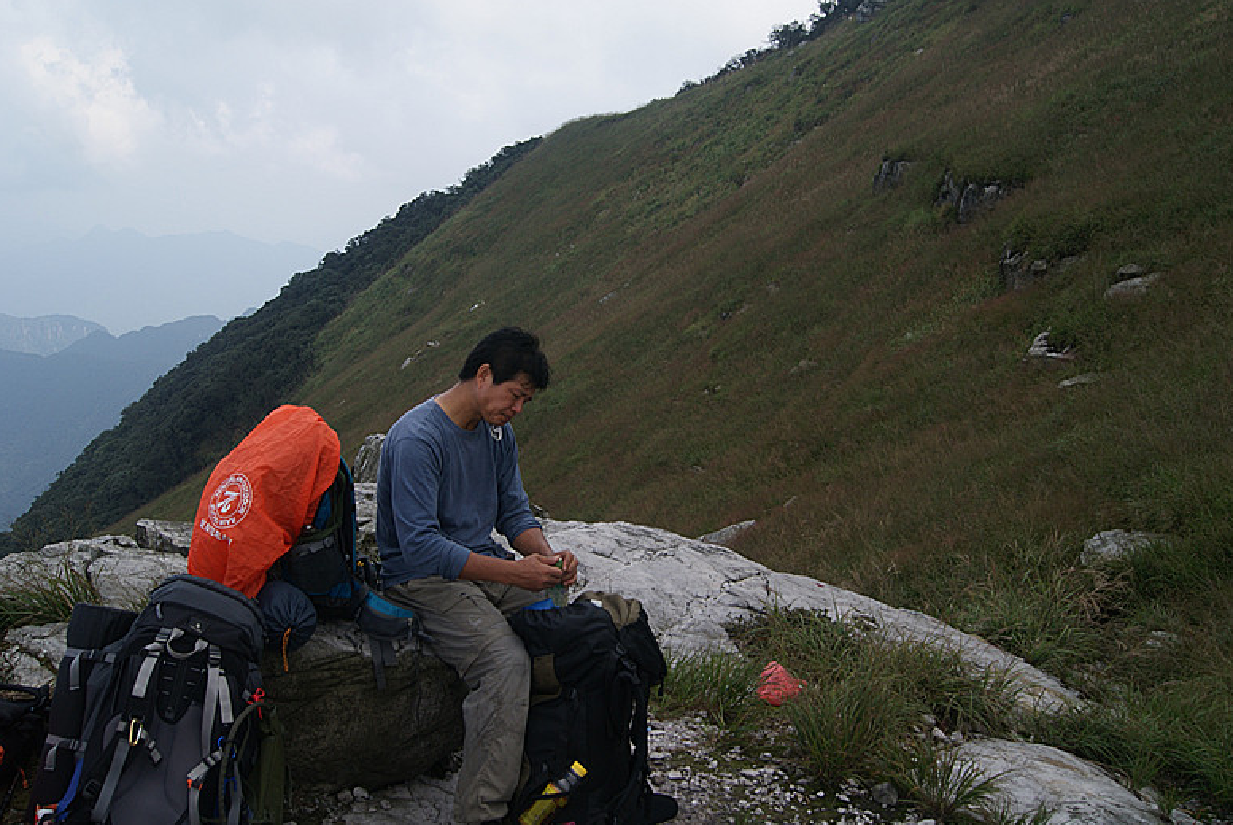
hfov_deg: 55.7
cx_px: 605
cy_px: 408
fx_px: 1166
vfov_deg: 39.0
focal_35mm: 34
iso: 100
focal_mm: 22
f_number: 10
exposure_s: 1/125
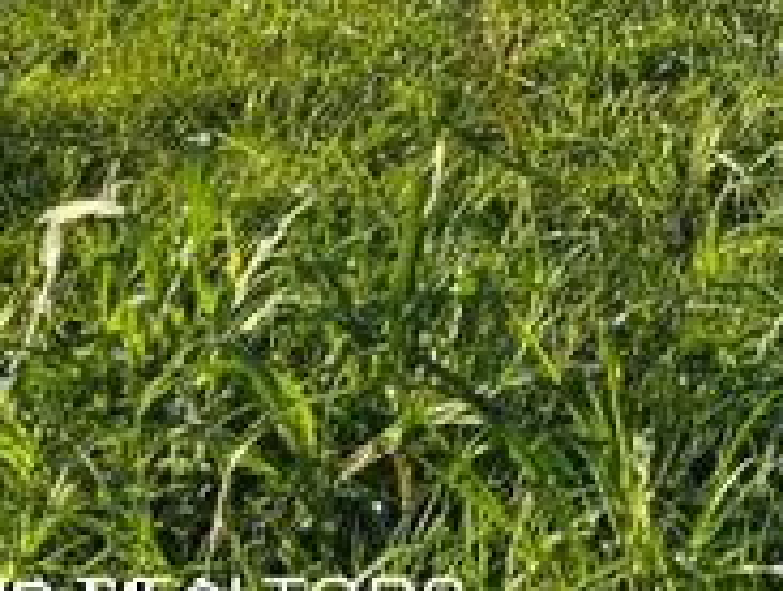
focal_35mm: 107
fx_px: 2425
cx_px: 1714
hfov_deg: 14.3
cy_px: -638
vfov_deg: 12.1
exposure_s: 1/306
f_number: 1.7
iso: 12
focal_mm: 6.3
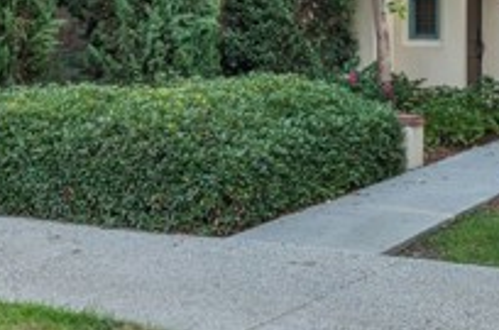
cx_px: 242
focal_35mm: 88
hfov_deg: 23.2
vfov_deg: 15.3
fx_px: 1217
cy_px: 31
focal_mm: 28
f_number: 9
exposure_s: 1/10
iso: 200
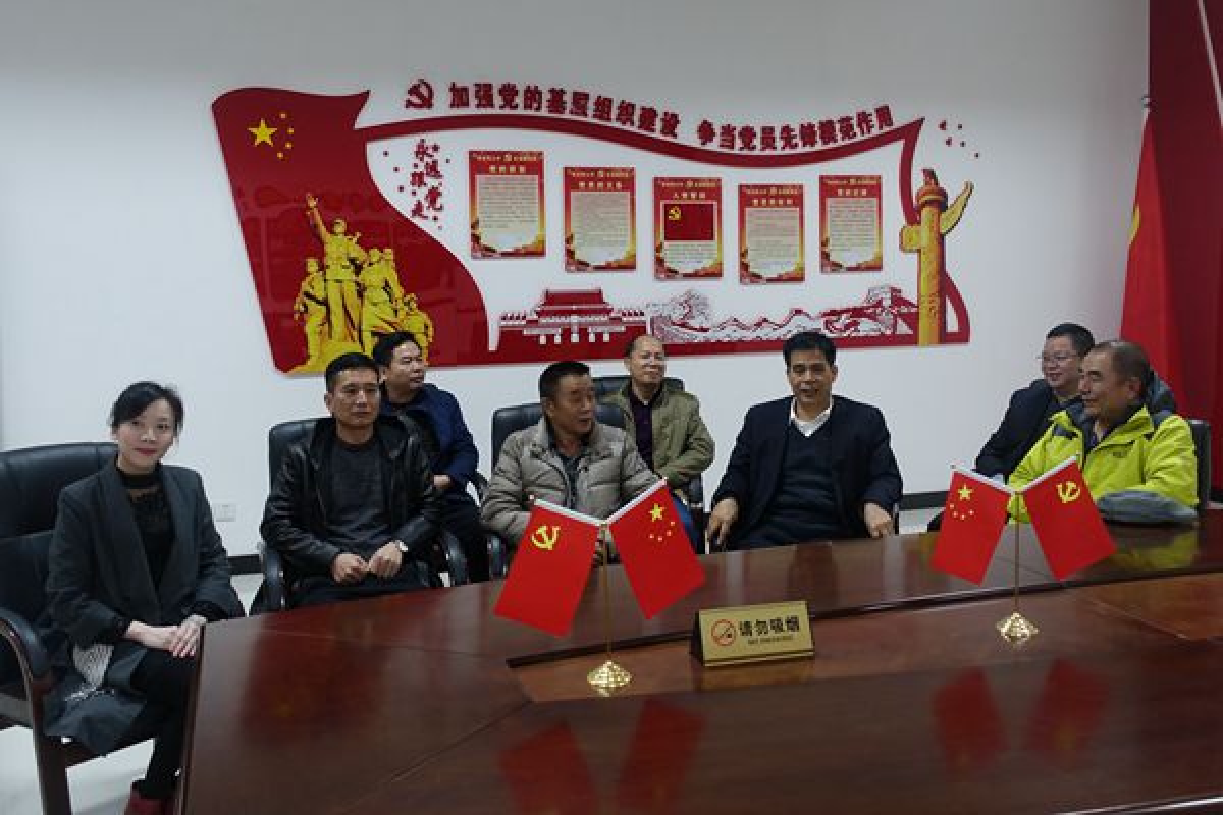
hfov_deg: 65.5
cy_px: 408
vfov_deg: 46.4
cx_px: 612
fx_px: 951
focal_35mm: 28
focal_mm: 10.15
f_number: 2.5
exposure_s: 1/30
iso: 400
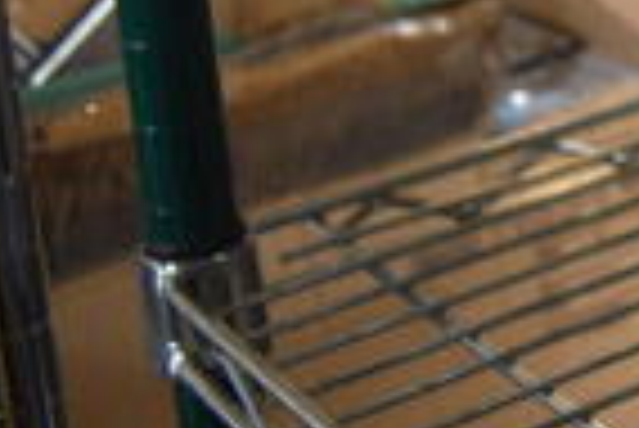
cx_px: 1350
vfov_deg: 10.2
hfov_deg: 13.3
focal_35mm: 129
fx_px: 2292
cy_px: -288
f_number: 3.5
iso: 800
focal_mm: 20
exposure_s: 1/200
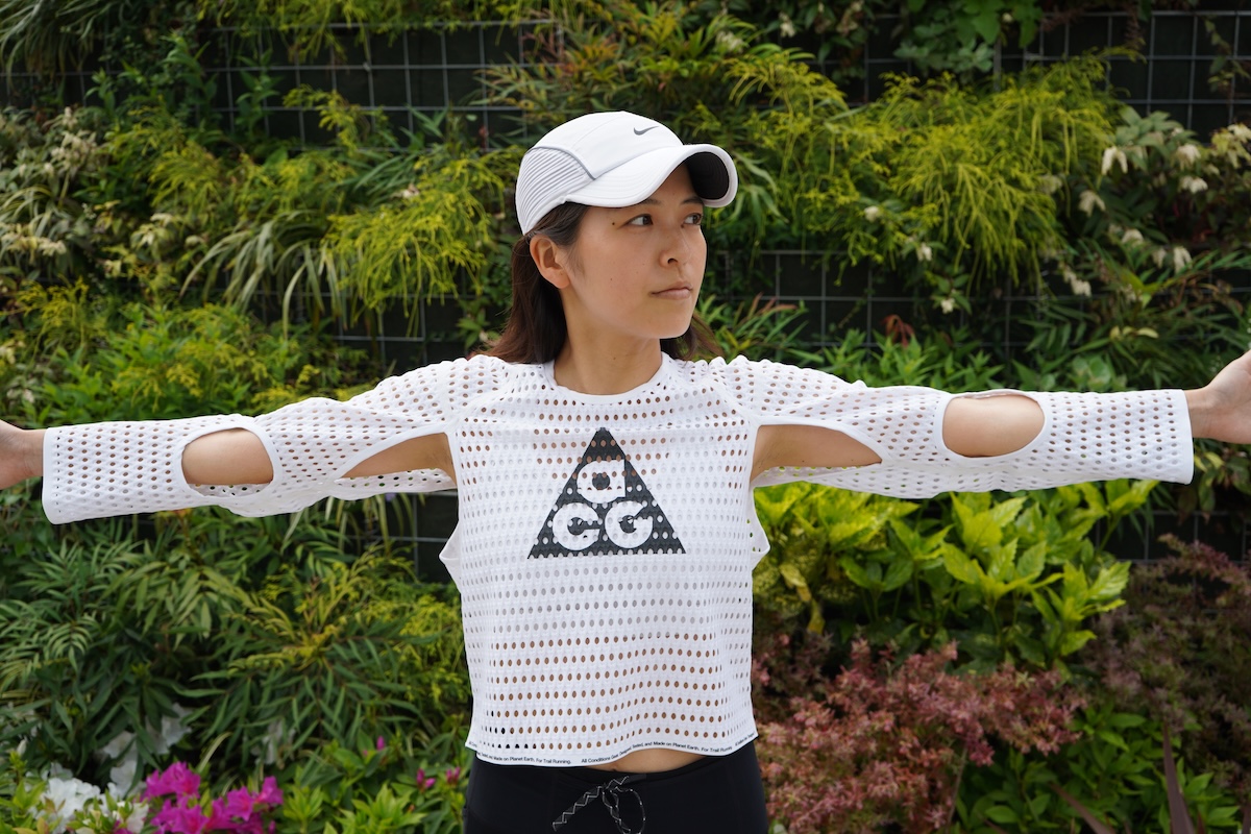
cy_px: 417
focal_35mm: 40
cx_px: 626
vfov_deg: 33.4
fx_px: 1390
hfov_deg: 48.5
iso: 100
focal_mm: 40
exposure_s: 1/250
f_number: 5.6
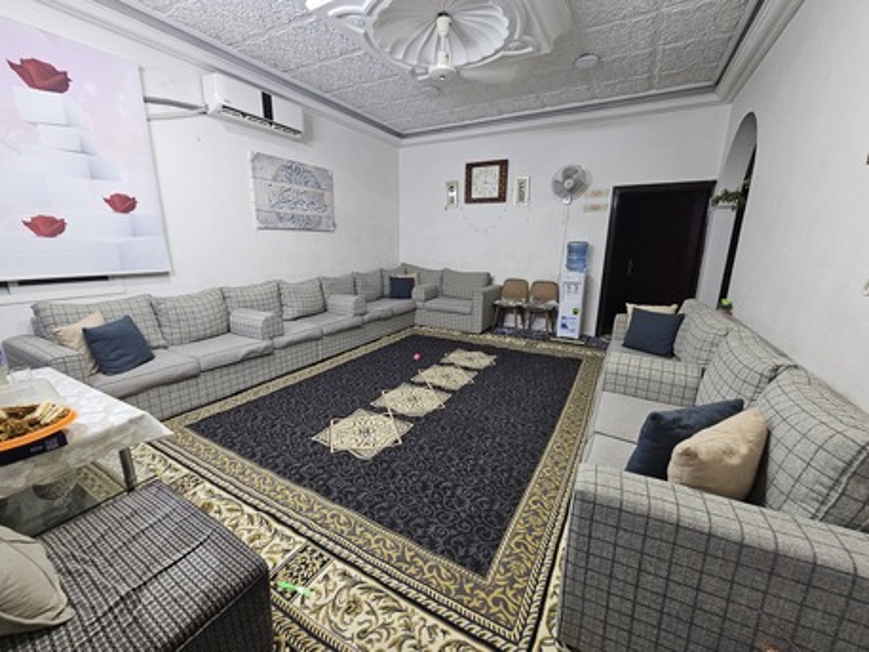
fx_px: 326
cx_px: 434
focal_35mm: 13
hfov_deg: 106.2
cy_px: 326
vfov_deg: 89.9
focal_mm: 2.2
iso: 320
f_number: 2.2
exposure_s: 1/30
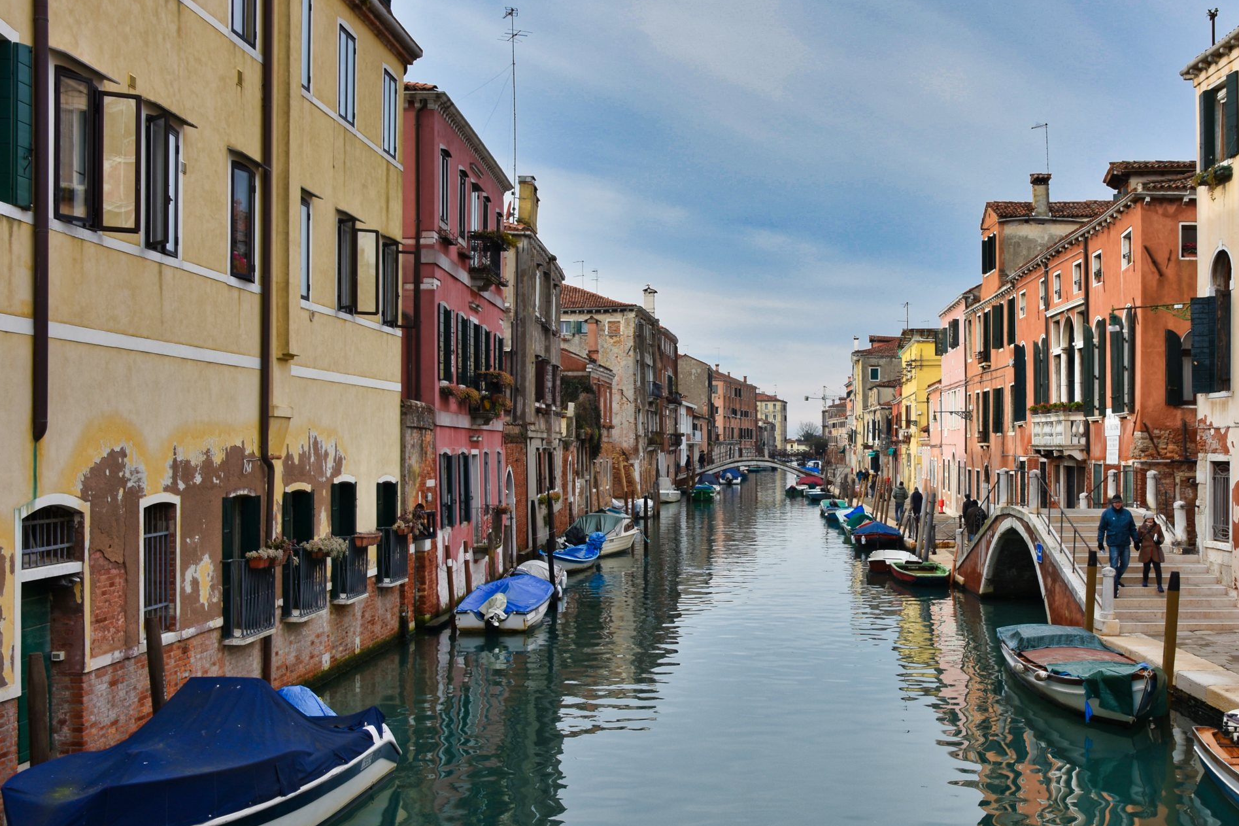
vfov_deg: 35.0
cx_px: 751
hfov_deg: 50.3
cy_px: 443
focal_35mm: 38
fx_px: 1308
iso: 100
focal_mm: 20
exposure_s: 1/160
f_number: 8
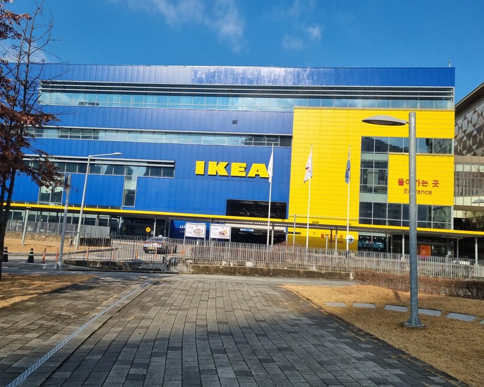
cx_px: 241
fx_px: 401
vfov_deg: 51.5
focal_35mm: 28
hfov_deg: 62.2
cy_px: 189
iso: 50
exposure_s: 1/3528
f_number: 1.8
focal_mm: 5.4
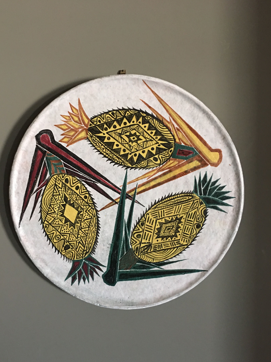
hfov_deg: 44.1
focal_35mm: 32
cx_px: 126
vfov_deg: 56.7
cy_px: 196
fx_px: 334
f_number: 2.2
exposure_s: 1/17
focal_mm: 4.15
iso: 125
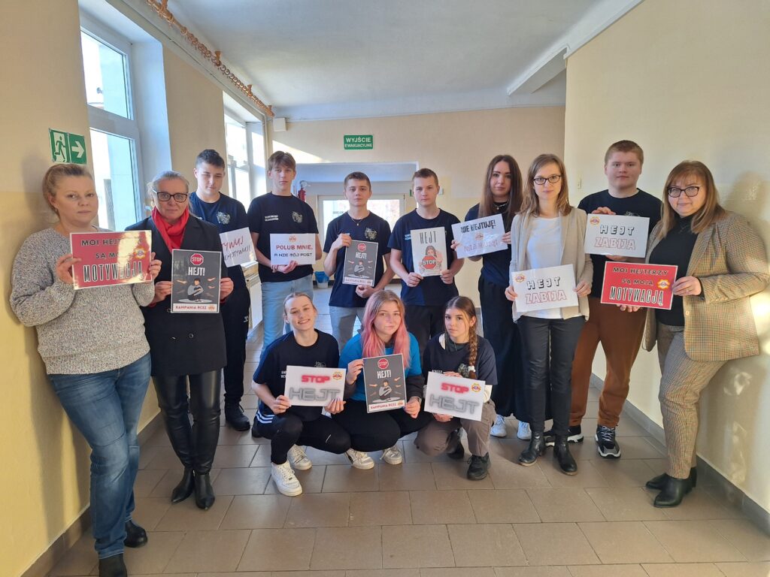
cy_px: 288
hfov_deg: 73.9
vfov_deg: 58.9
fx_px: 512
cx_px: 385
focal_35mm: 23
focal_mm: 5.54
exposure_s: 1/50
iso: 40
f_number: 1.8
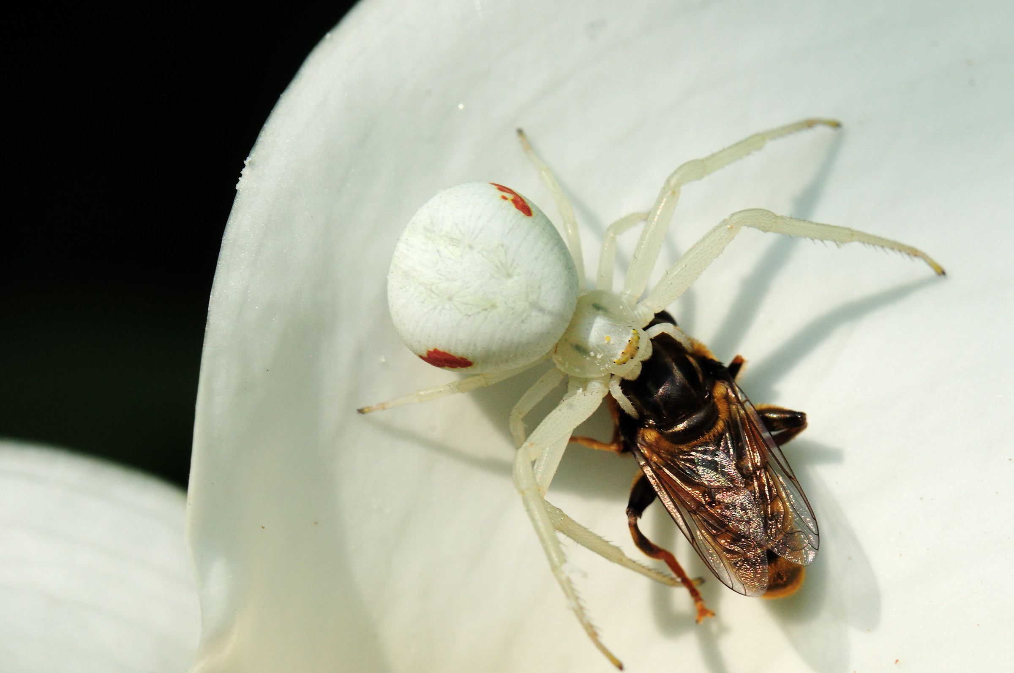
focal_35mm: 158
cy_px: 336
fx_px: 4431
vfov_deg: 8.7
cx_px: 507
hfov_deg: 13.1
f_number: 20
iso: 500
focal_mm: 105
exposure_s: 1/160
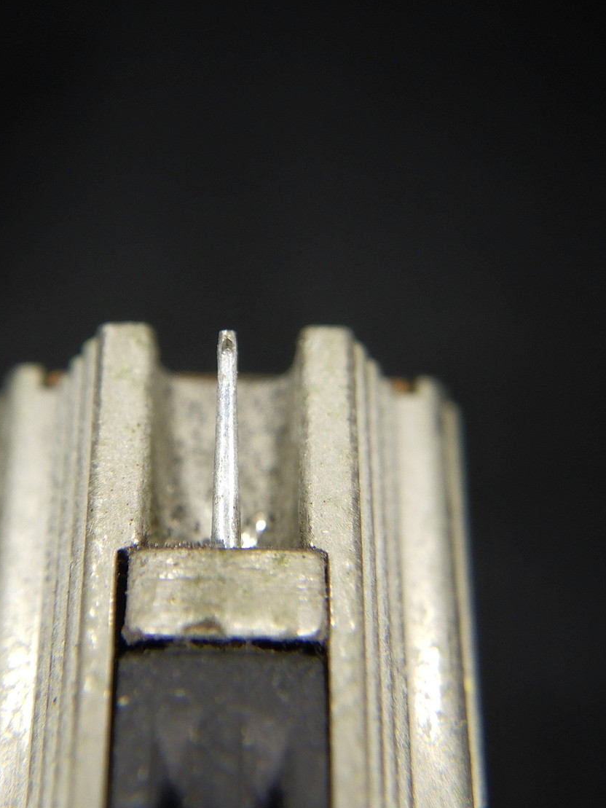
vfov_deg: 28.2
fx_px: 1610
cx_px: 237
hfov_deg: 21.3
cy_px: 403
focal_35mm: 69
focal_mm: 9.1
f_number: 4.4
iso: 125
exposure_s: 1/125
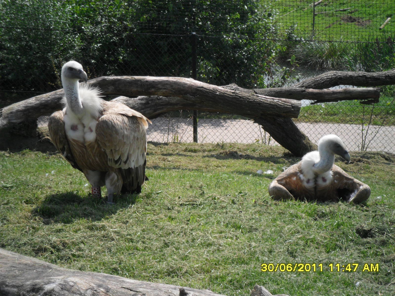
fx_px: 1335
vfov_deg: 12.7
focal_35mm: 117
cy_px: 148
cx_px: 198
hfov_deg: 16.8
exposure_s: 1/350
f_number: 5.4
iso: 100
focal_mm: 21
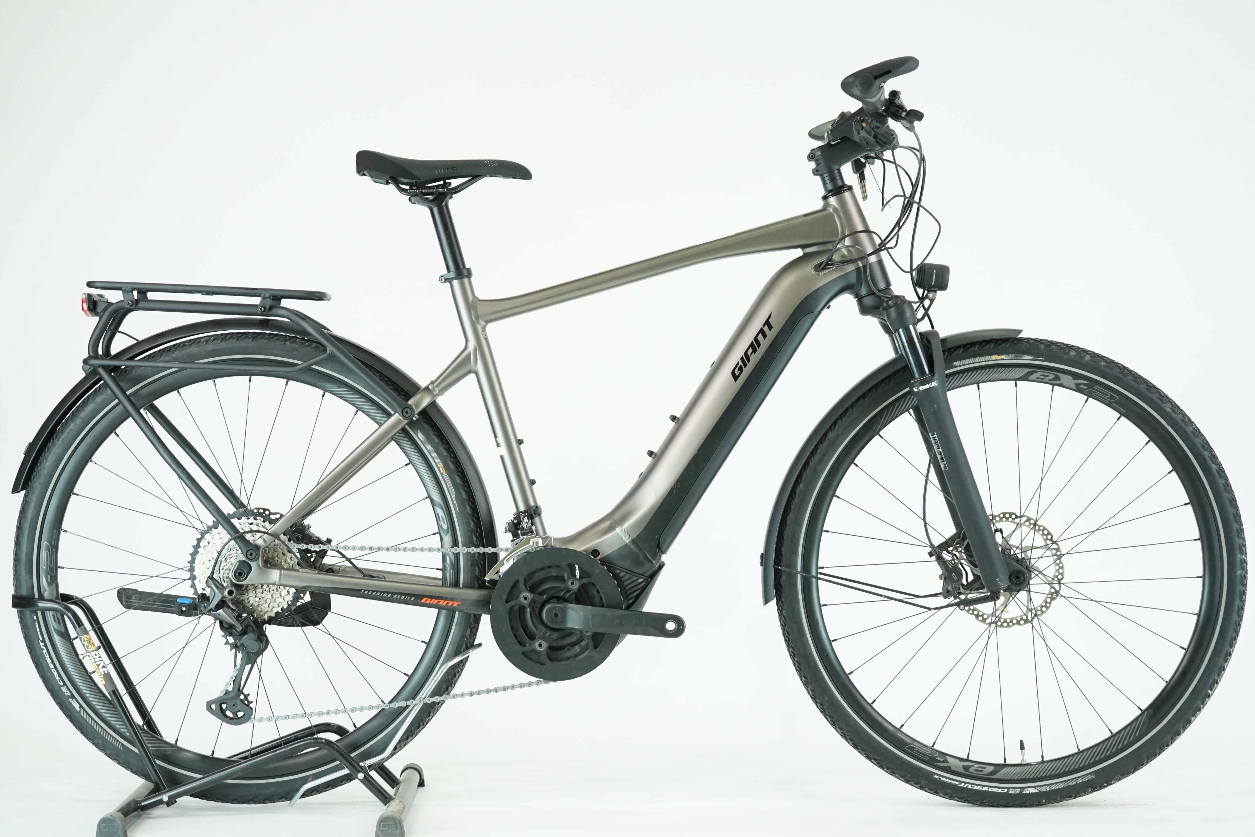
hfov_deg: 34.5
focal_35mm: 58
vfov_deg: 23.4
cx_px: 628
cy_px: 418
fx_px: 2022
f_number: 5
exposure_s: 1/200
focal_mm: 58
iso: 2000
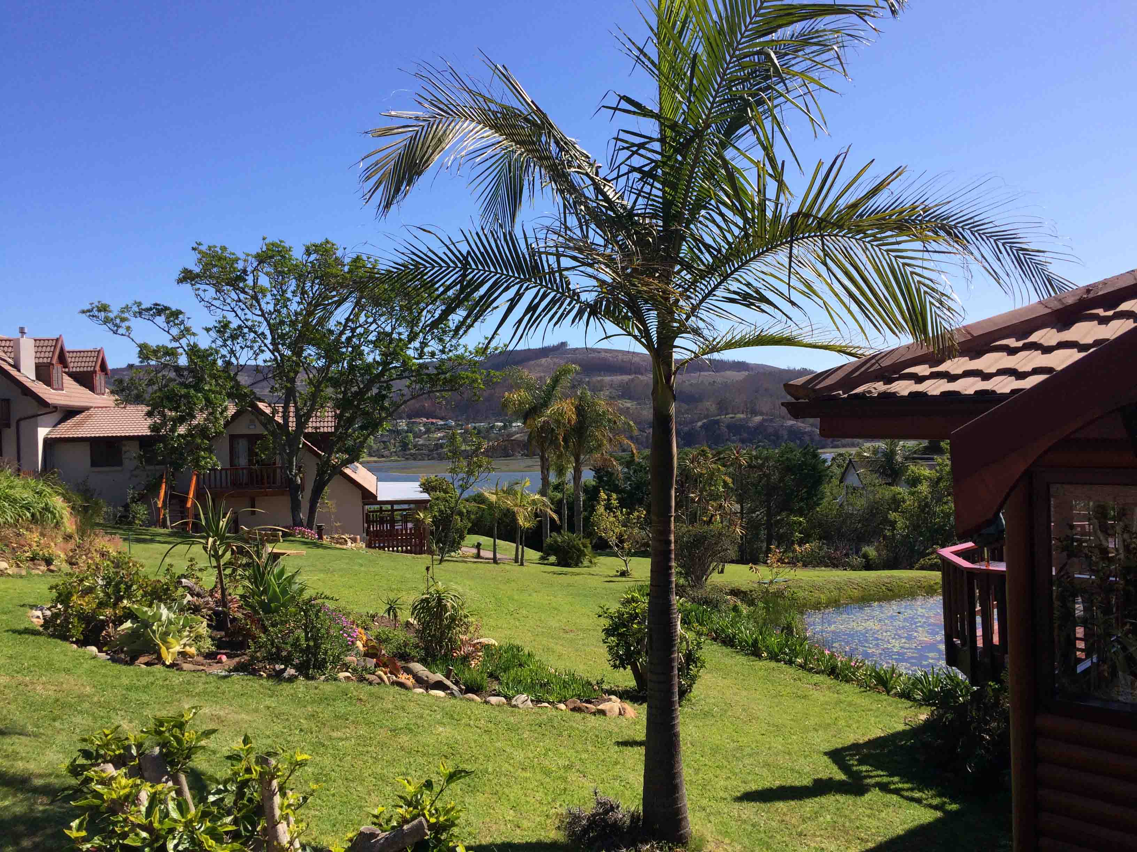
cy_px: 426
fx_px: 953
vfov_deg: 48.2
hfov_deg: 61.7
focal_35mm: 29
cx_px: 568
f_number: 2.2
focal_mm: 4.15
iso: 32
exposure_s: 1/1953
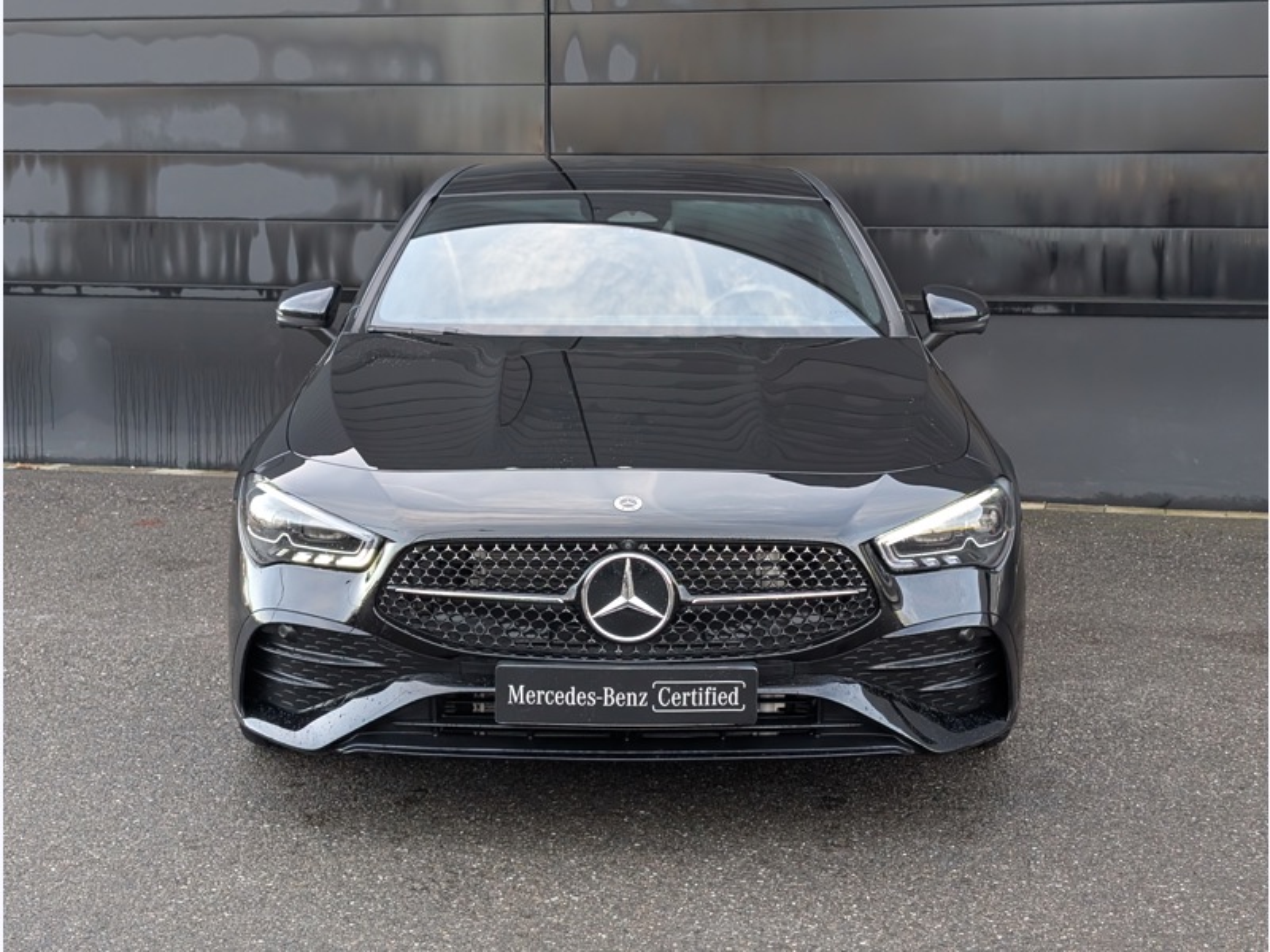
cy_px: 476
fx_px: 1798
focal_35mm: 49
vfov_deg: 29.7
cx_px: 635
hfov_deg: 38.9
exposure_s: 1/1087
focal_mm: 6.9
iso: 397
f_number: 1.68
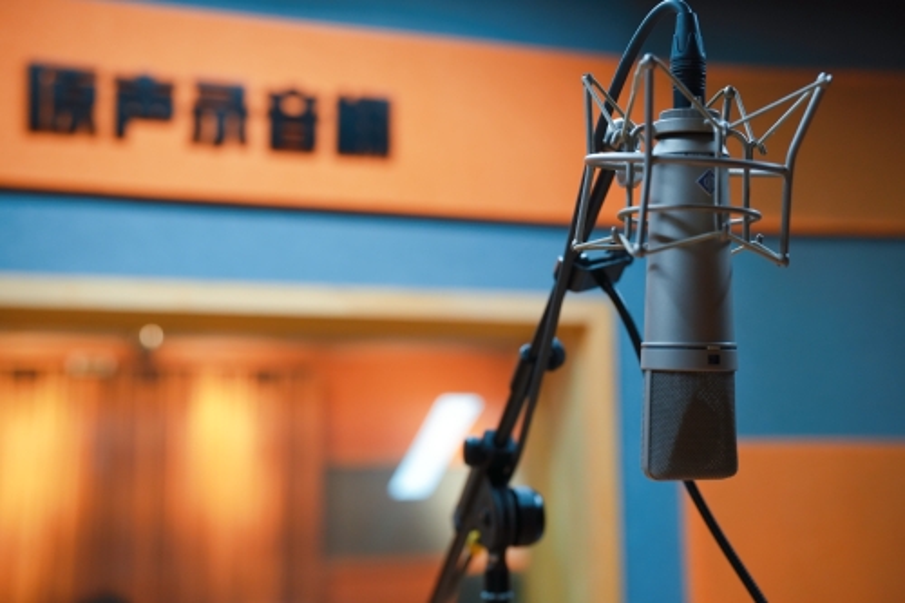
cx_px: 452
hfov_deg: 39.6
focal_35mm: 50
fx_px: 1256
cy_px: 302
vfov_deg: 27.0
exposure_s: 1/200
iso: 800
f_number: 2.8
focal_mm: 50
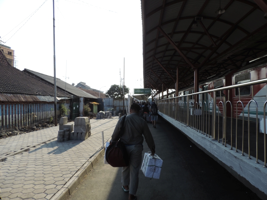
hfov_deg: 71.6
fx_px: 185
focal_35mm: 24
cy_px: 100
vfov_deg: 56.8
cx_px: 134
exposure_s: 1/500
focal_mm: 4.3
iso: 80
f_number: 3
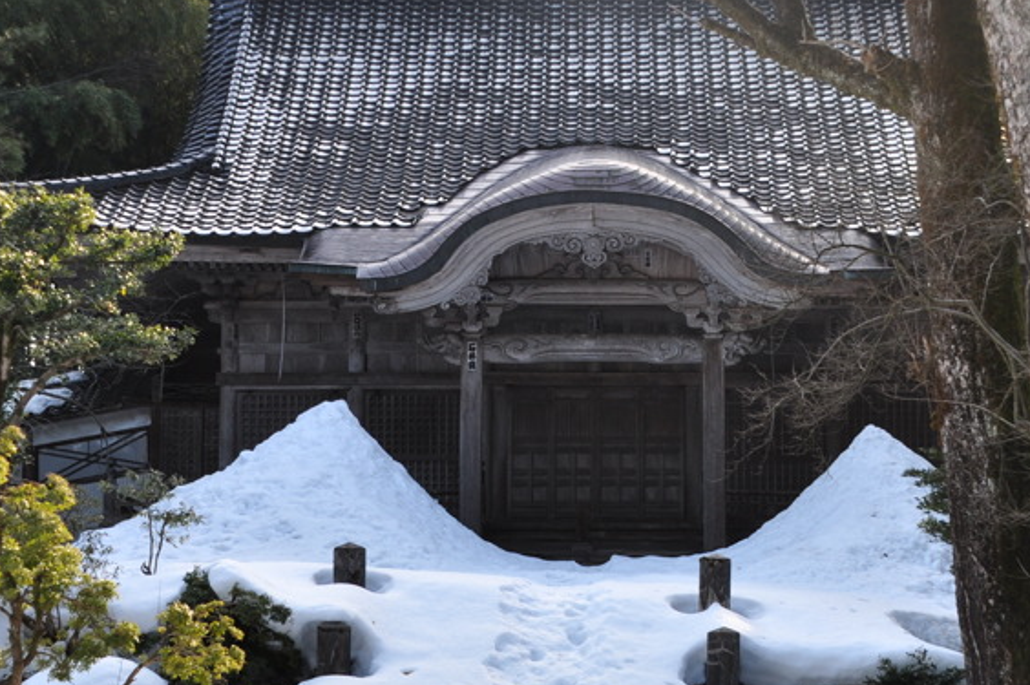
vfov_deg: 13.9
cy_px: 409
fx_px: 2801
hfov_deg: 20.8
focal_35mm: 98
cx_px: 575
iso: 200
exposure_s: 1/125
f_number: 9
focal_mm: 36
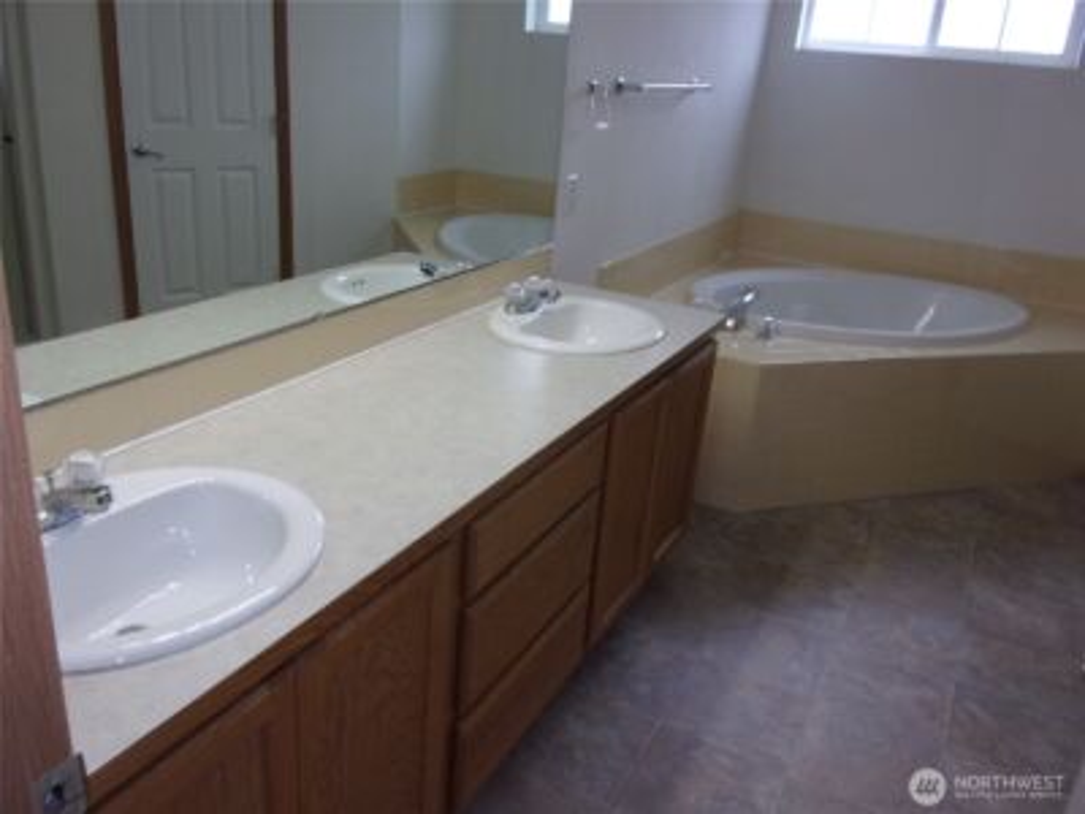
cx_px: 542
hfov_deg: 63.4
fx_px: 878
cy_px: 407
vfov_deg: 49.7
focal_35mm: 28
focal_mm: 5.1
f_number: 3.9
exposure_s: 1/34
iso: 160
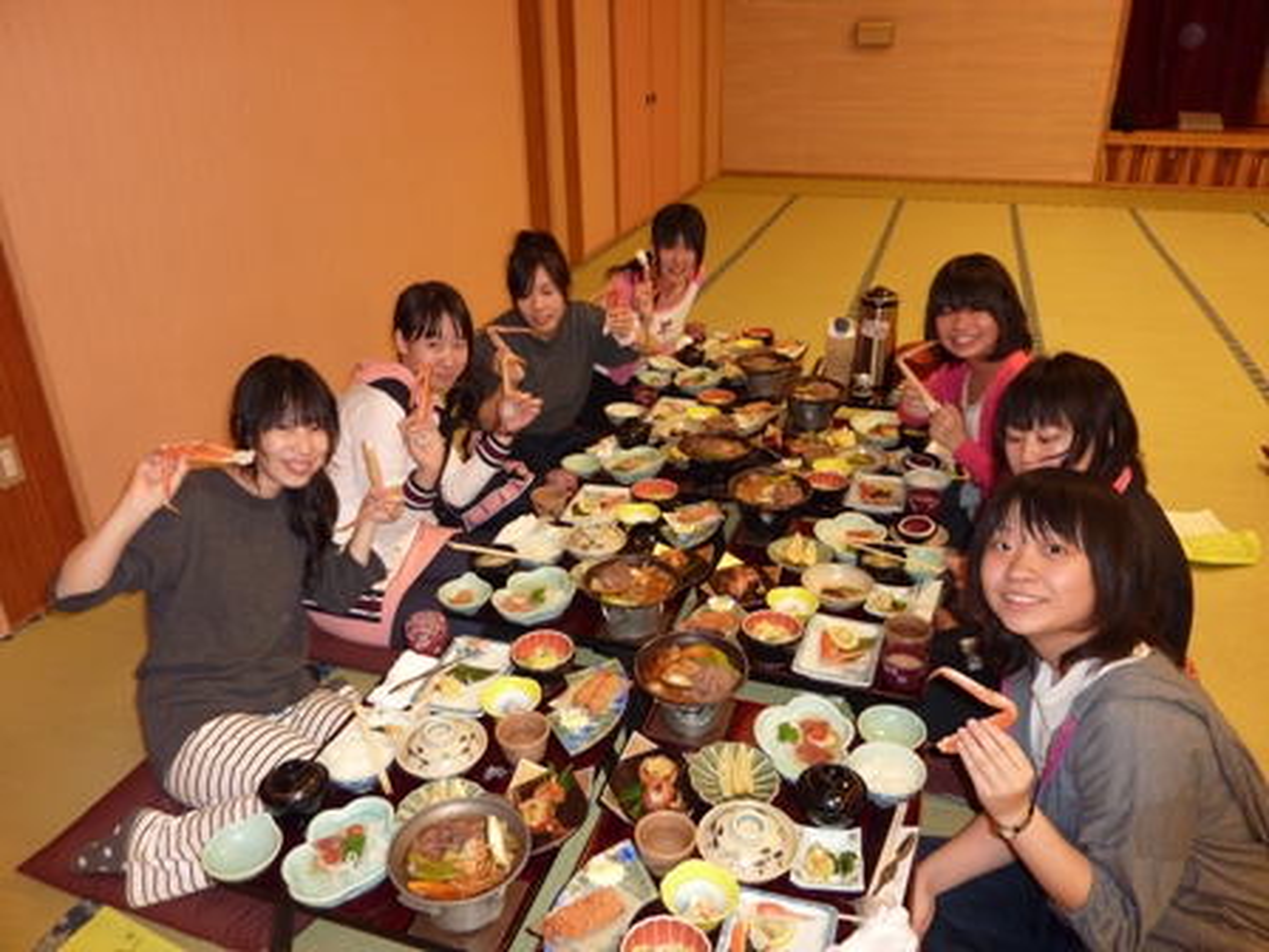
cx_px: 634
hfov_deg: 69.4
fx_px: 916
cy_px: 476
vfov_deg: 54.9
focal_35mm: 25
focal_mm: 4.1
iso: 200
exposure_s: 1/30
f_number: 3.3
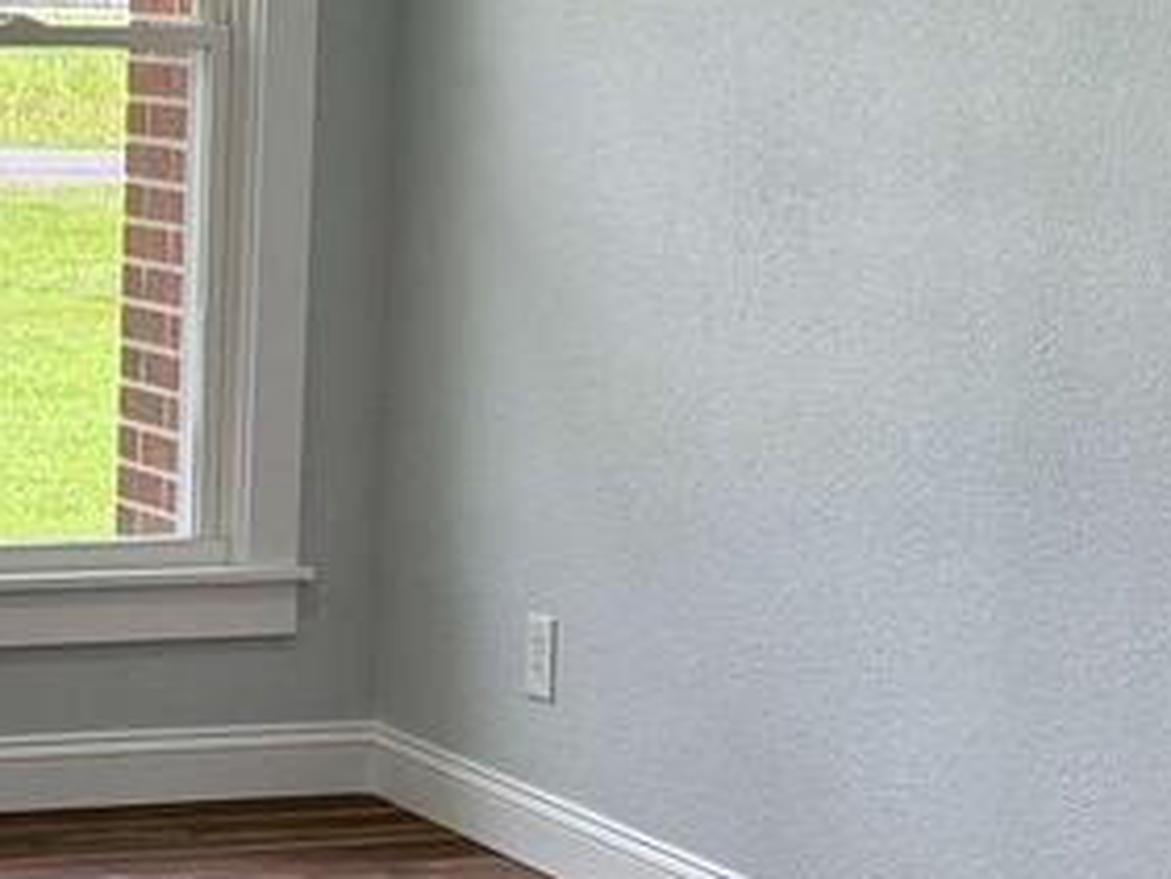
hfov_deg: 15.8
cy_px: 337
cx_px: 129
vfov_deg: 12.1
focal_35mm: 123
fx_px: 4163
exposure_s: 1/405
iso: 100
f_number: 1.78
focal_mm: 6.76
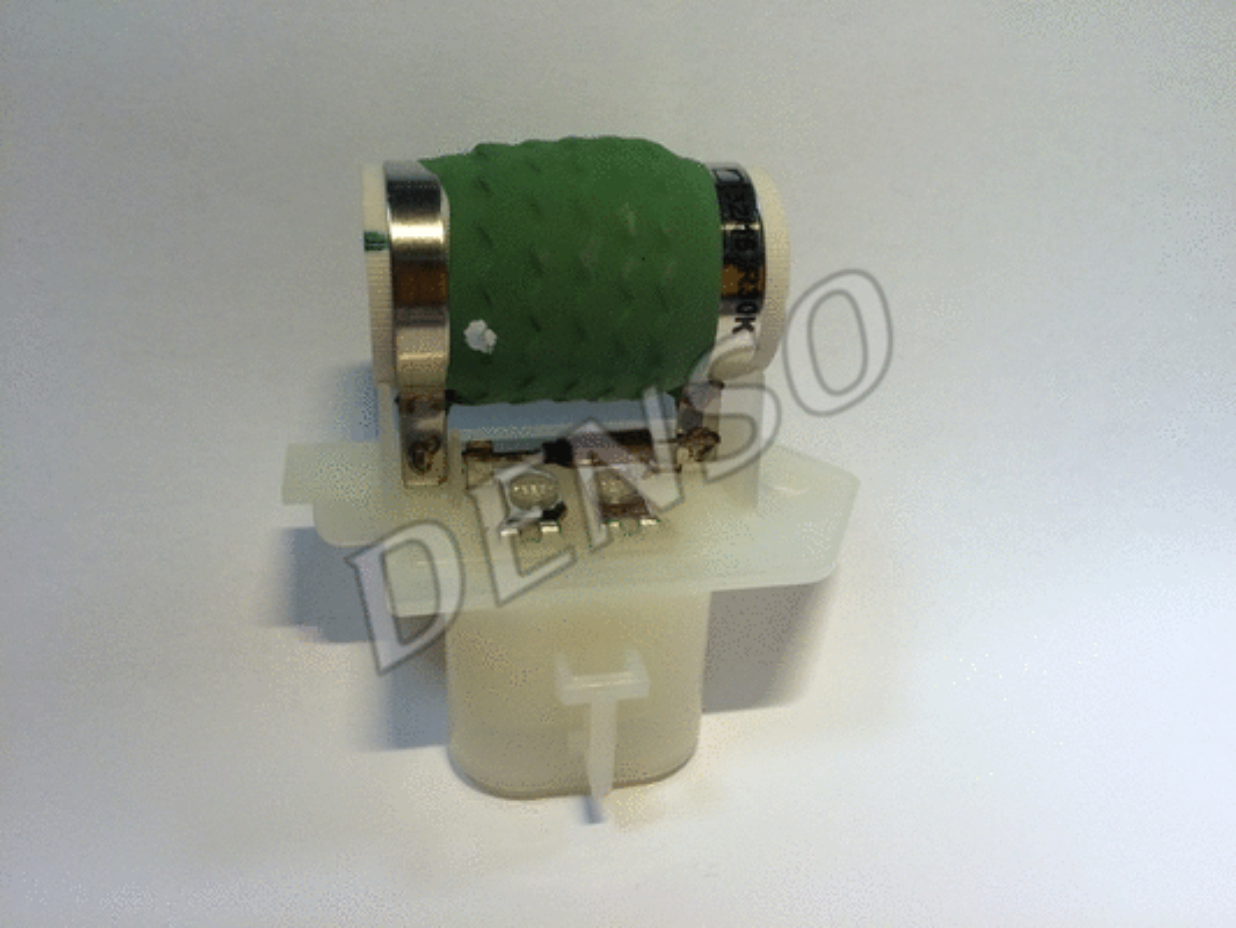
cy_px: 464
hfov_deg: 61.6
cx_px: 618
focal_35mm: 29
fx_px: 1036
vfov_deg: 48.2
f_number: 2.2
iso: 40
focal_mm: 4.15
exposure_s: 1/100
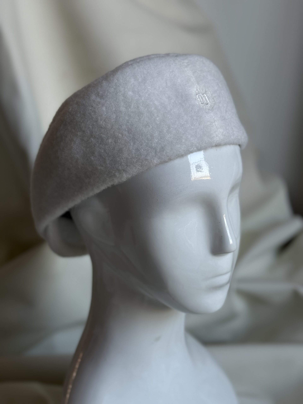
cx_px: 152
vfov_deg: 39.7
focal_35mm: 48
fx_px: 560
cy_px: 202
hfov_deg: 30.3
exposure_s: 1/173
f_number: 1.78
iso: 64
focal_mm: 6.76
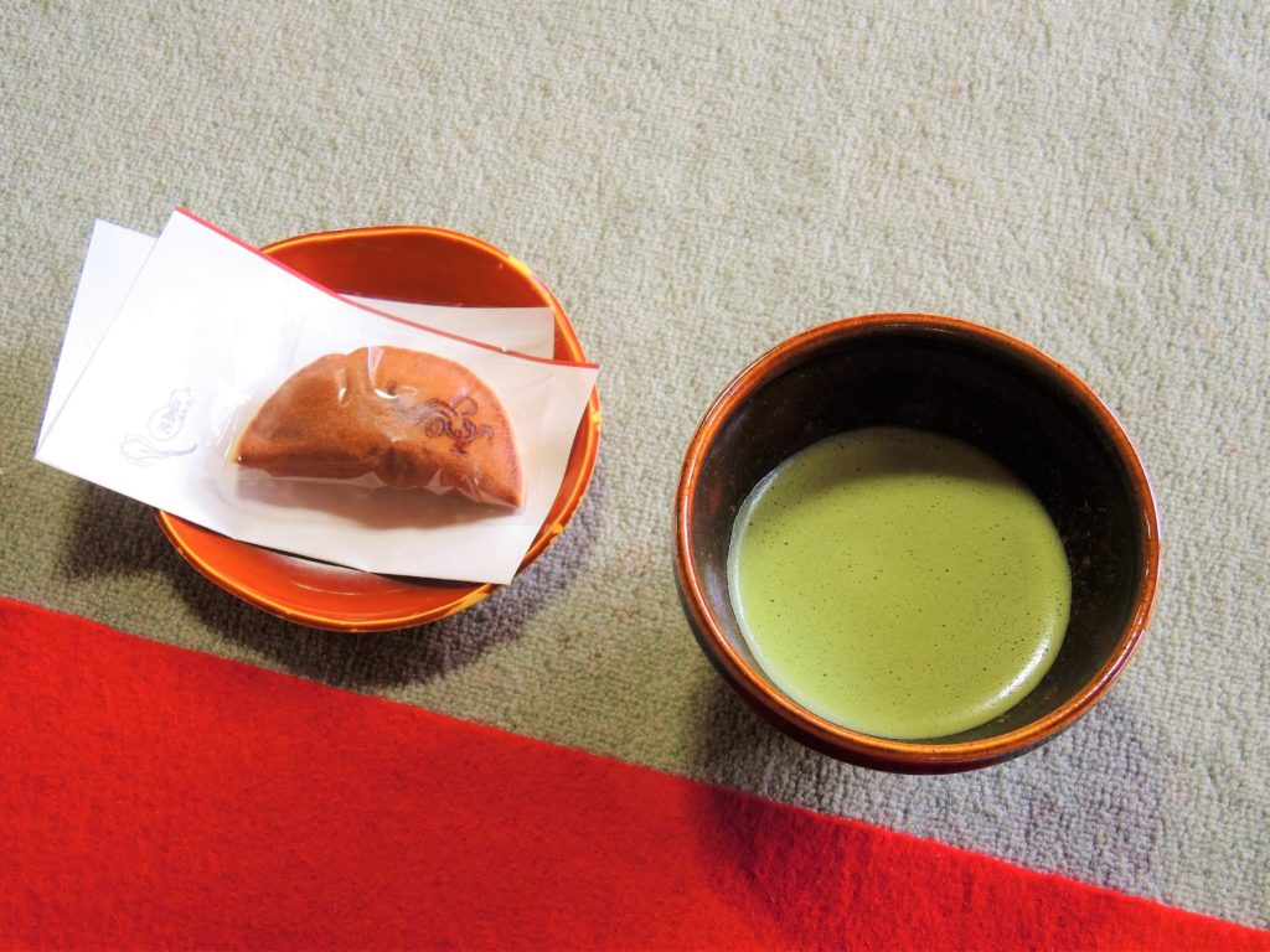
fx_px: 1688
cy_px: 476
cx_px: 635
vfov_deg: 31.5
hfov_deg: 41.2
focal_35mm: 46
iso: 320
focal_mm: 9.9
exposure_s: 1/50
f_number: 2.5
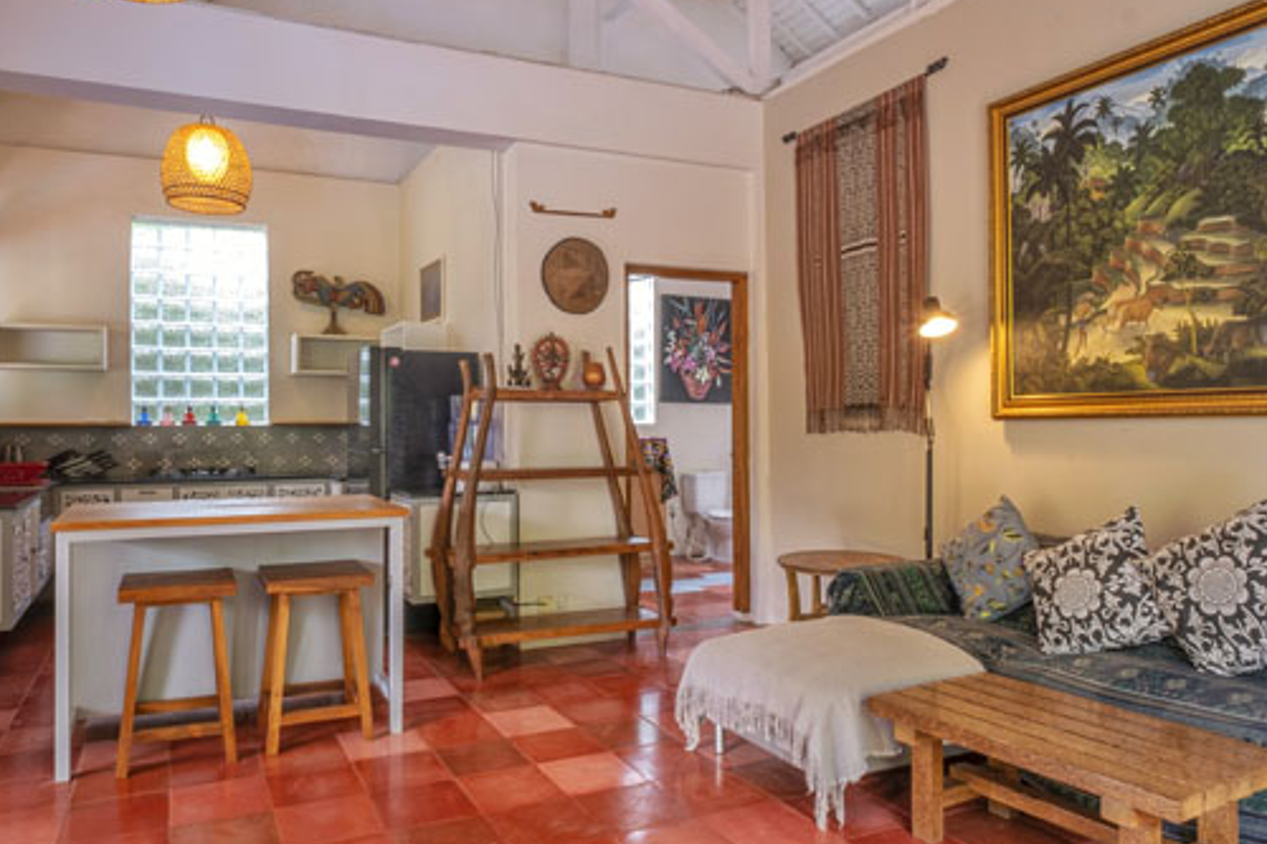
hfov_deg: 73.5
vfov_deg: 53.1
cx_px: 557
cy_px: 419
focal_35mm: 24
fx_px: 844
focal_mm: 10
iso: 160
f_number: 16
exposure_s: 2
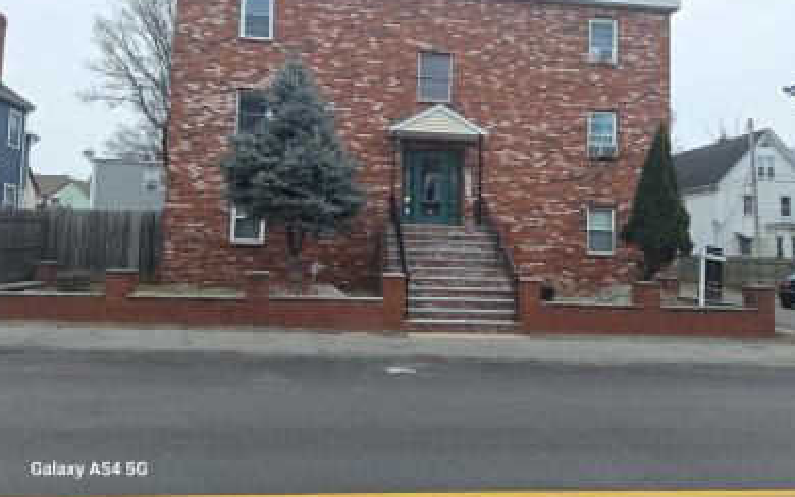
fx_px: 542
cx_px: 400
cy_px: 212
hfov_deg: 72.5
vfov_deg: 49.1
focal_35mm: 25
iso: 40
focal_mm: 5.54
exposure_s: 1/602
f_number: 1.8
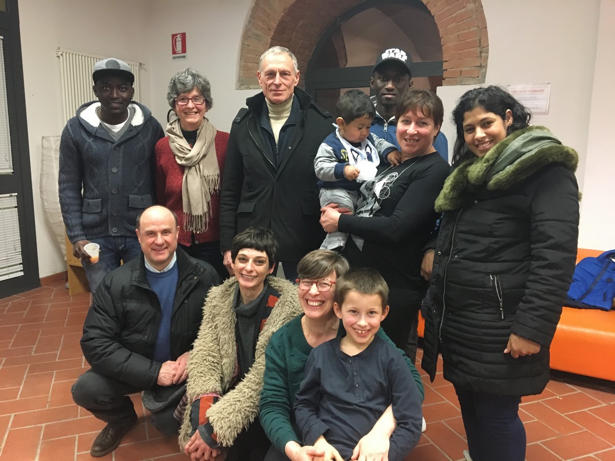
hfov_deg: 61.7
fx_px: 515
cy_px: 230
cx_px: 308
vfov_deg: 48.2
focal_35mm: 29
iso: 200
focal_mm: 4.15
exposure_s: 1/25
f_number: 2.2
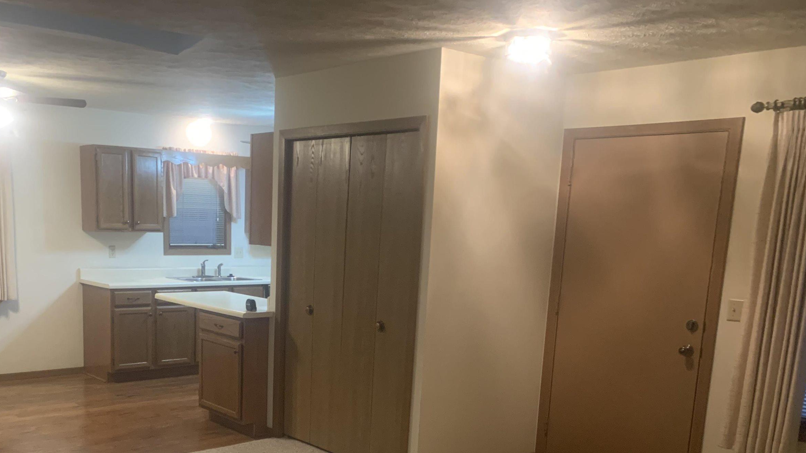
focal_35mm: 37
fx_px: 791
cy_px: 356
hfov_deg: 53.4
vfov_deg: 31.2
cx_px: 303
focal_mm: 4.25
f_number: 1.8
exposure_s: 1/40
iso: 320
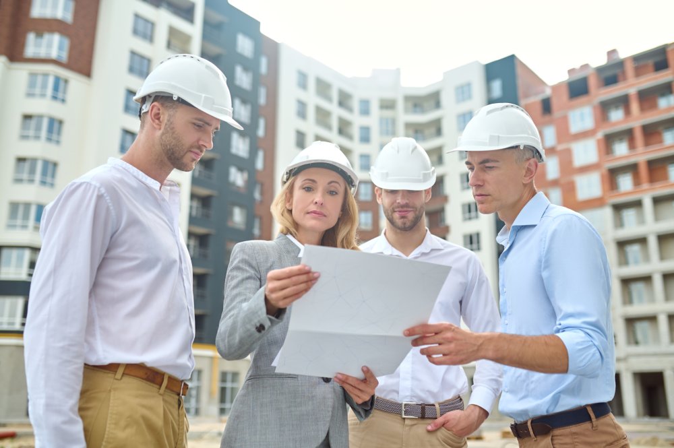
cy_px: 224
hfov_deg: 54.5
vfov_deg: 37.8
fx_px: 655
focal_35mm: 35
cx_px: 337
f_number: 2.5
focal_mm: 35
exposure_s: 1/2000
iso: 320
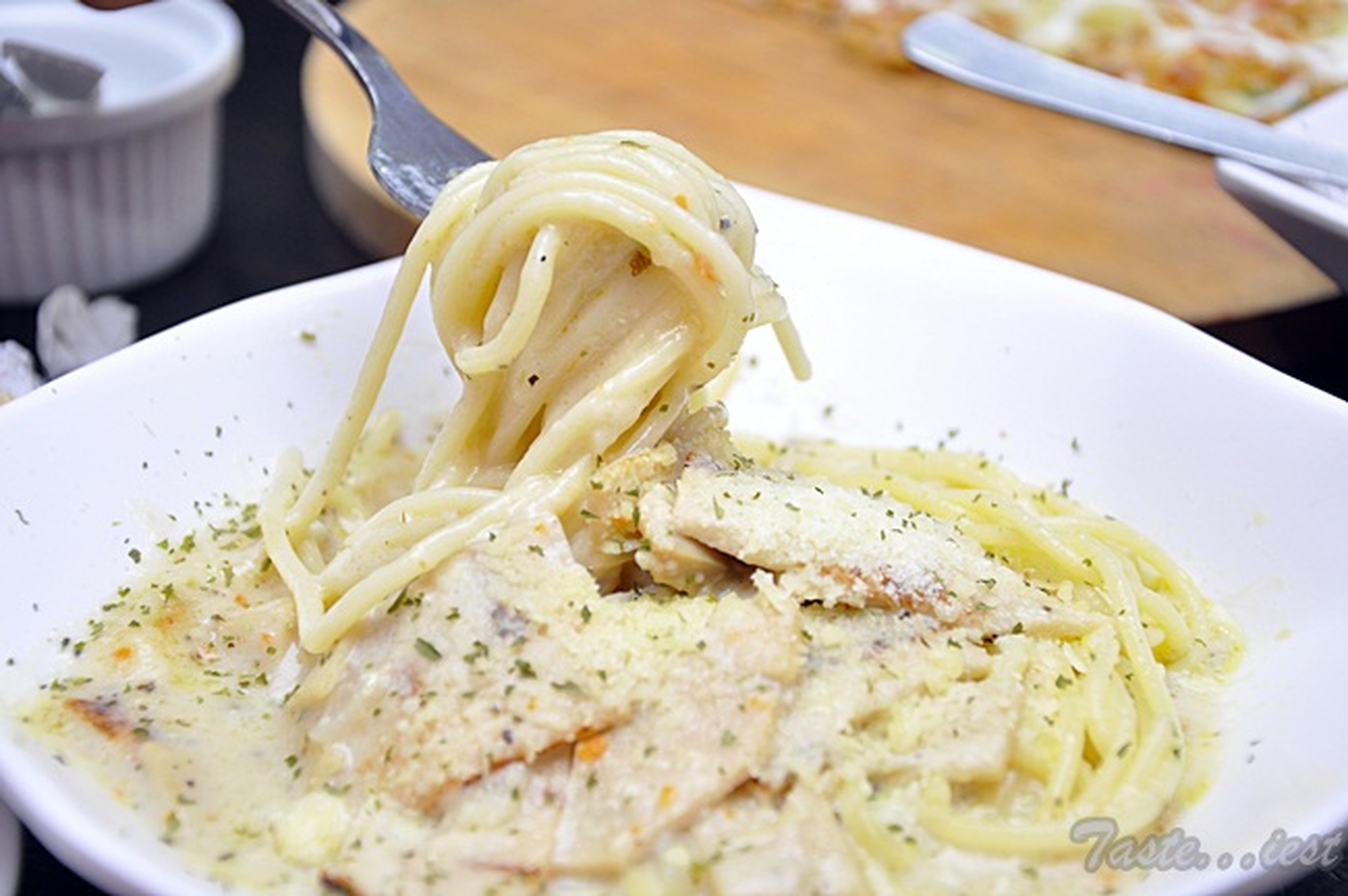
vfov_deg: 14.7
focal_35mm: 93
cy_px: 448
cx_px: 674
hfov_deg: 21.9
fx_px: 3479
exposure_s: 1/100
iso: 800
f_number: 5.3
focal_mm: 62
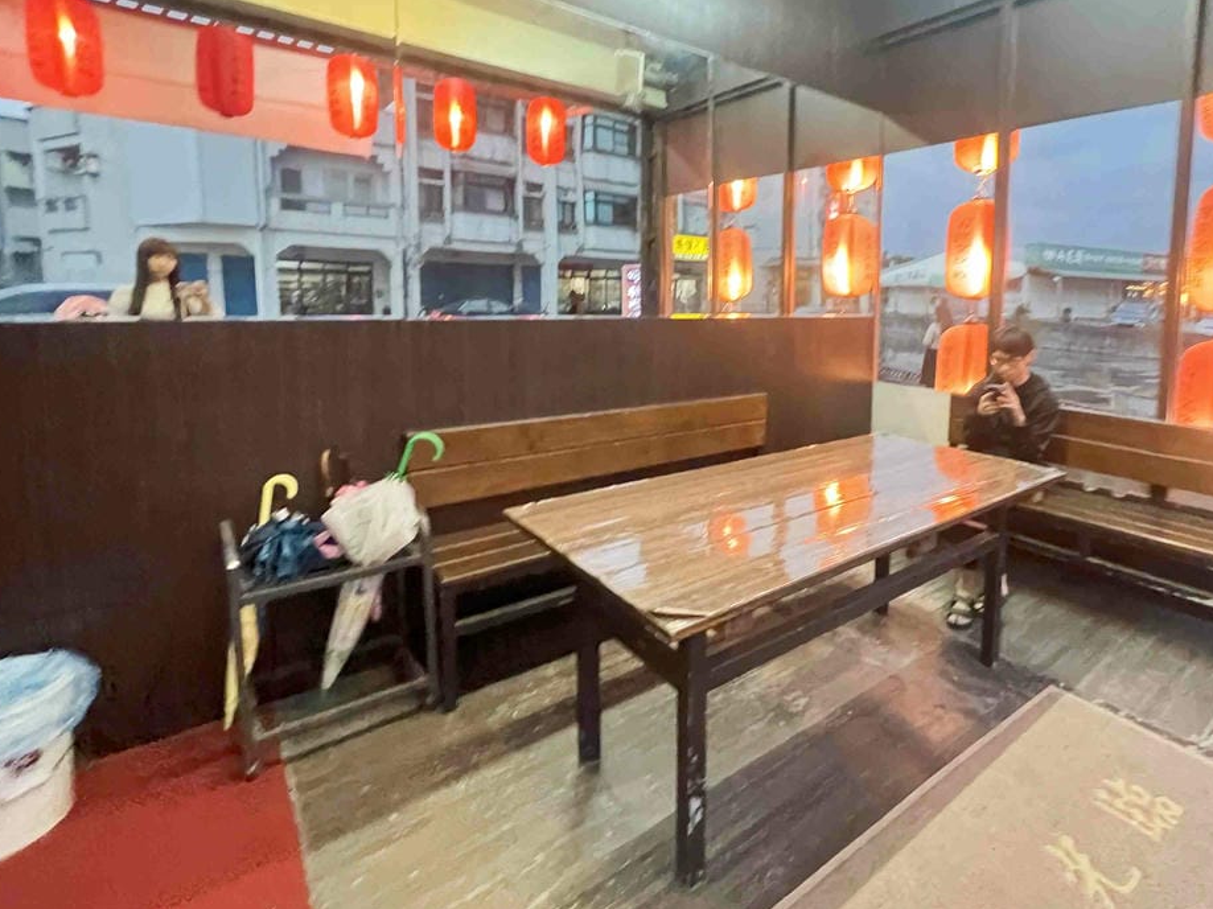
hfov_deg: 89.4
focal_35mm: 17
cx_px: 752
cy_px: 357
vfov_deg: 73.8
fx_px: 596
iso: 1000
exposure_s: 1/60
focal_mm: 1.57
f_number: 1.8
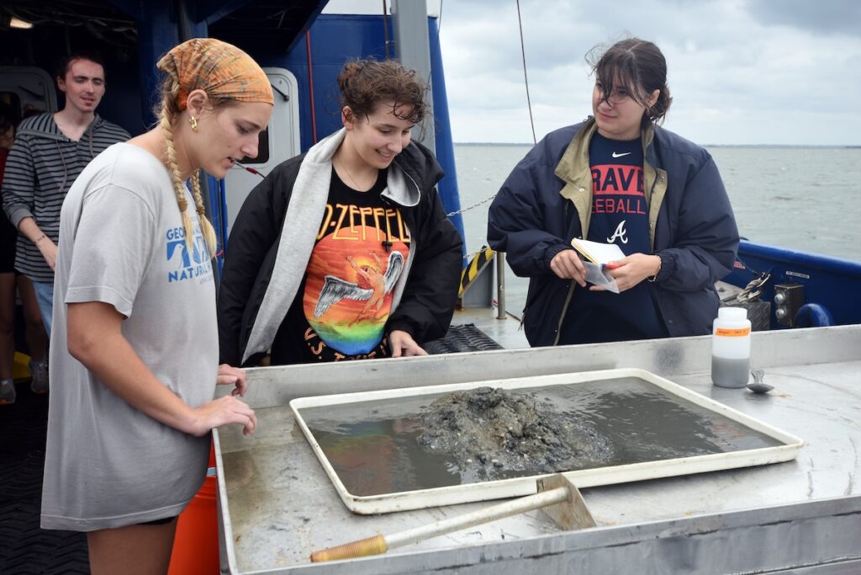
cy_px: 288
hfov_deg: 53.1
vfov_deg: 36.9
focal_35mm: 36
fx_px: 861
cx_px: 430
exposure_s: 1/250
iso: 160
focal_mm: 24
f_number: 6.3
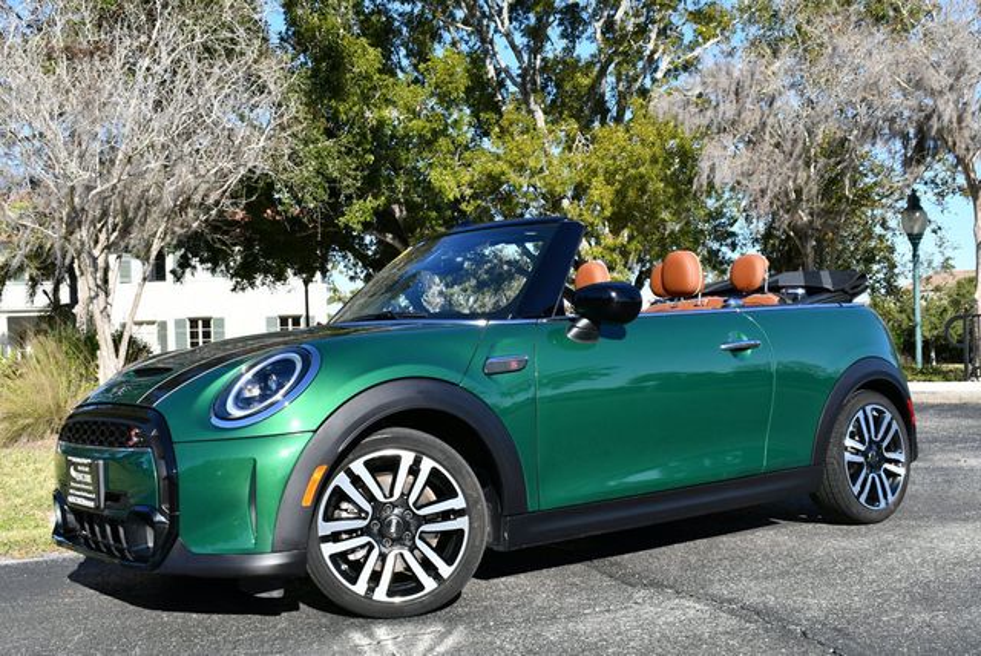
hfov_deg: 44.5
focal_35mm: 44
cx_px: 490
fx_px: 1200
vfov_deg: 30.6
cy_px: 328
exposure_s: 1/250
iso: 125
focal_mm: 22
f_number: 8
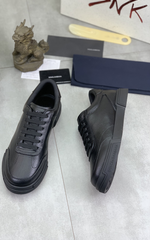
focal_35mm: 56
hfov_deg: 23.1
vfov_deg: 36.3
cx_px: 59
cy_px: 120
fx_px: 366
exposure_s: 1/100
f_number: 2.4
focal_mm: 6
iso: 25
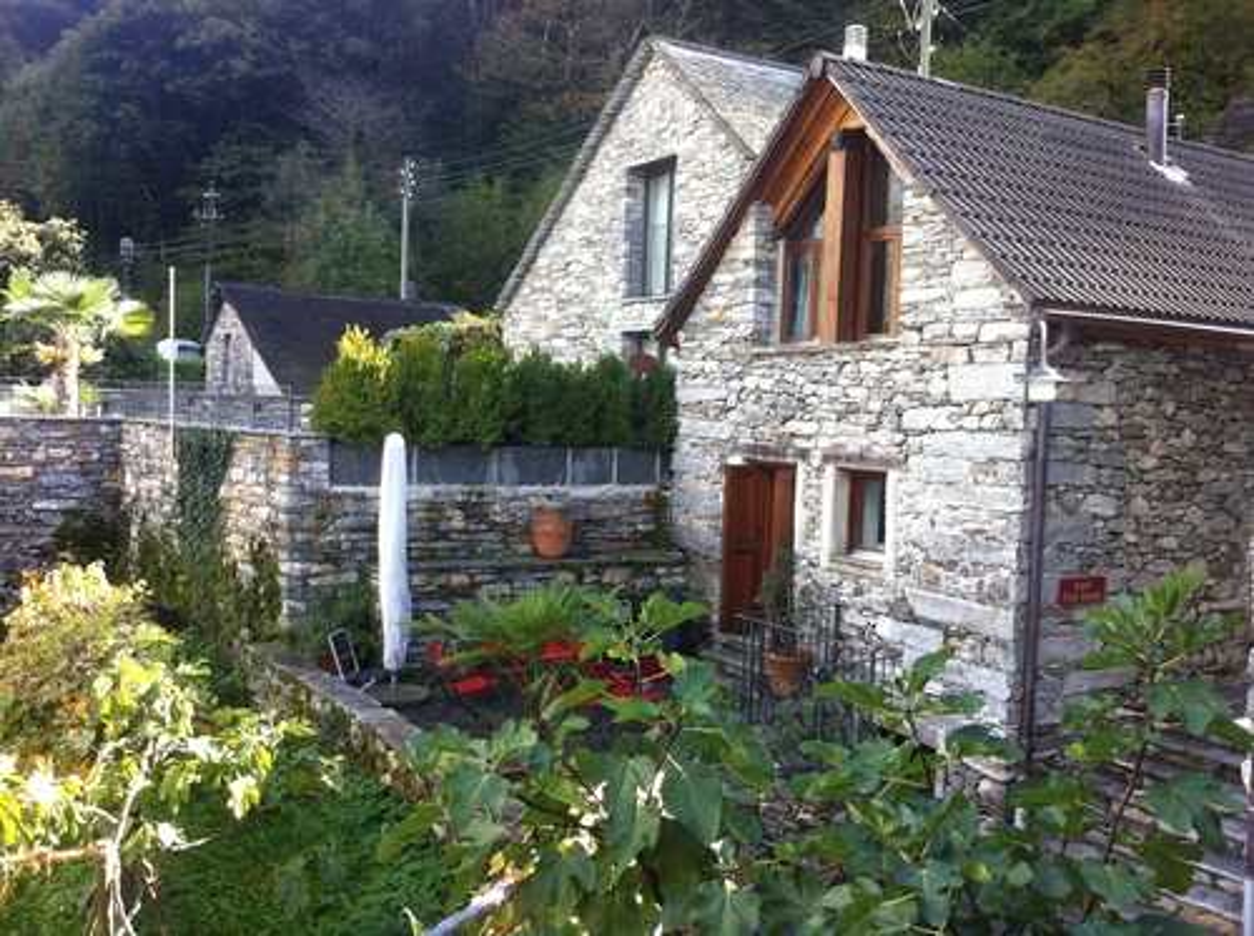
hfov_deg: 52.7
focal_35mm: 35
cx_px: 627
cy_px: 468
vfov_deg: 40.6
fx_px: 1265
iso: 100
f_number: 2.8
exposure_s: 1/120
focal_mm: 3.85
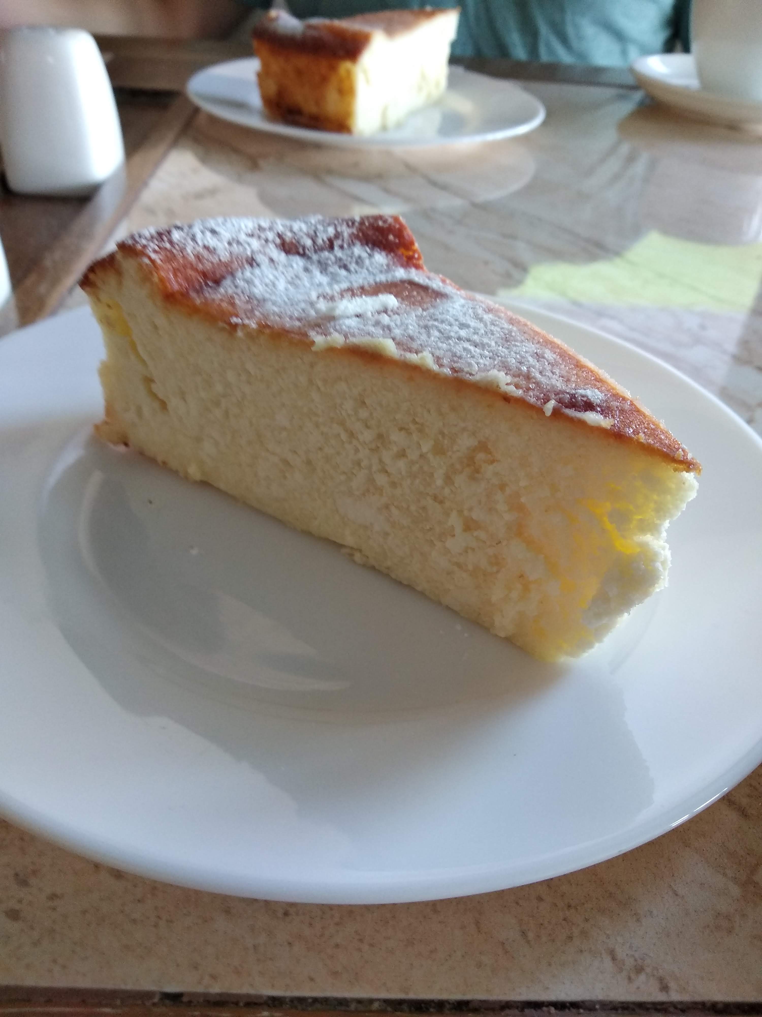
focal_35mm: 26
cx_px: 381
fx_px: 763
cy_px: 508
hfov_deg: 53.1
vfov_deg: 67.3
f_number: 2.2
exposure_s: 1/33
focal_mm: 3.81
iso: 400
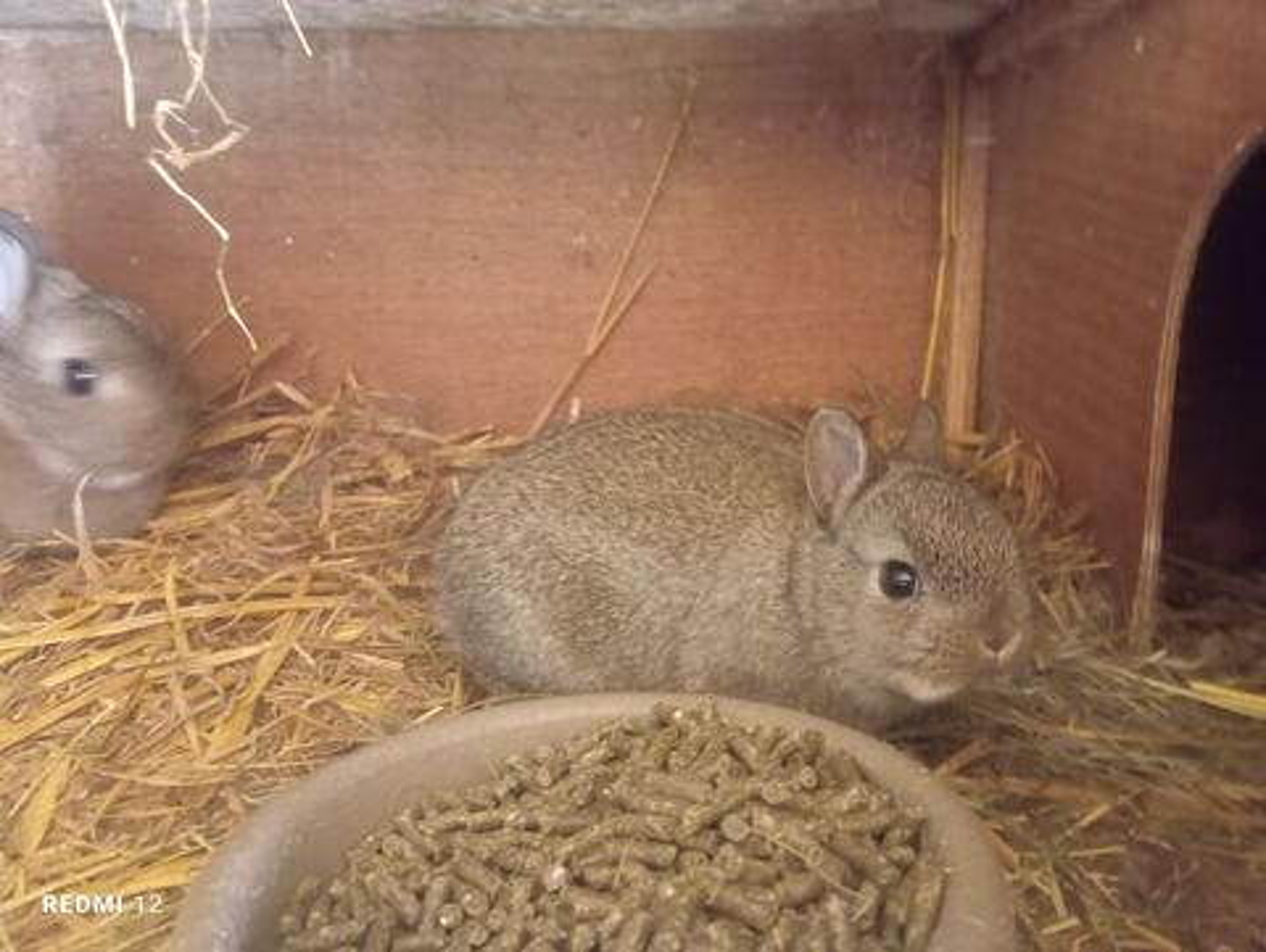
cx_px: 633
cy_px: 476
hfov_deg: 63.4
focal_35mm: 28
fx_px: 1025
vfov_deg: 49.8
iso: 4187
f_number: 1.8
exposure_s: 1/14.3
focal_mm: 4.22
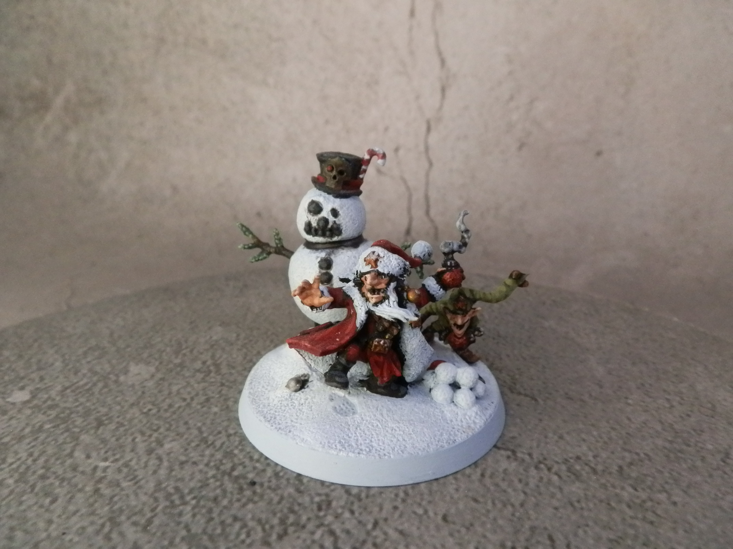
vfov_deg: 49.7
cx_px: 366
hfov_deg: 63.4
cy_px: 274
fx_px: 593
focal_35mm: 28
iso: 400
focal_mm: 5
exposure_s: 1/160
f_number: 3.1
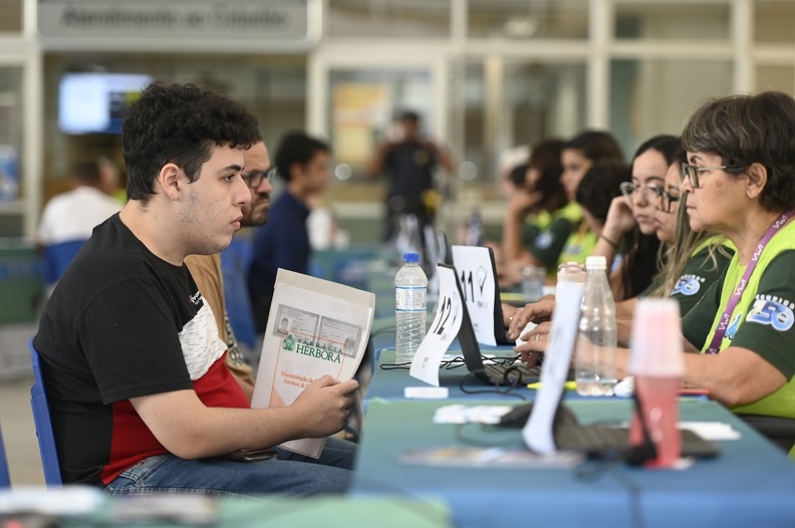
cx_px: 398
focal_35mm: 122
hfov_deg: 16.8
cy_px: 264
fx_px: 2691
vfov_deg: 11.2
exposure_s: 1/125
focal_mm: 122
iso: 500
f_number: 2.8
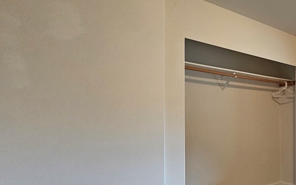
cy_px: 123
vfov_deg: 41.3
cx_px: 302
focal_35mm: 30
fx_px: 242
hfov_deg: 49.8
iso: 320
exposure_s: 1/40
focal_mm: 2.2
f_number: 2.2
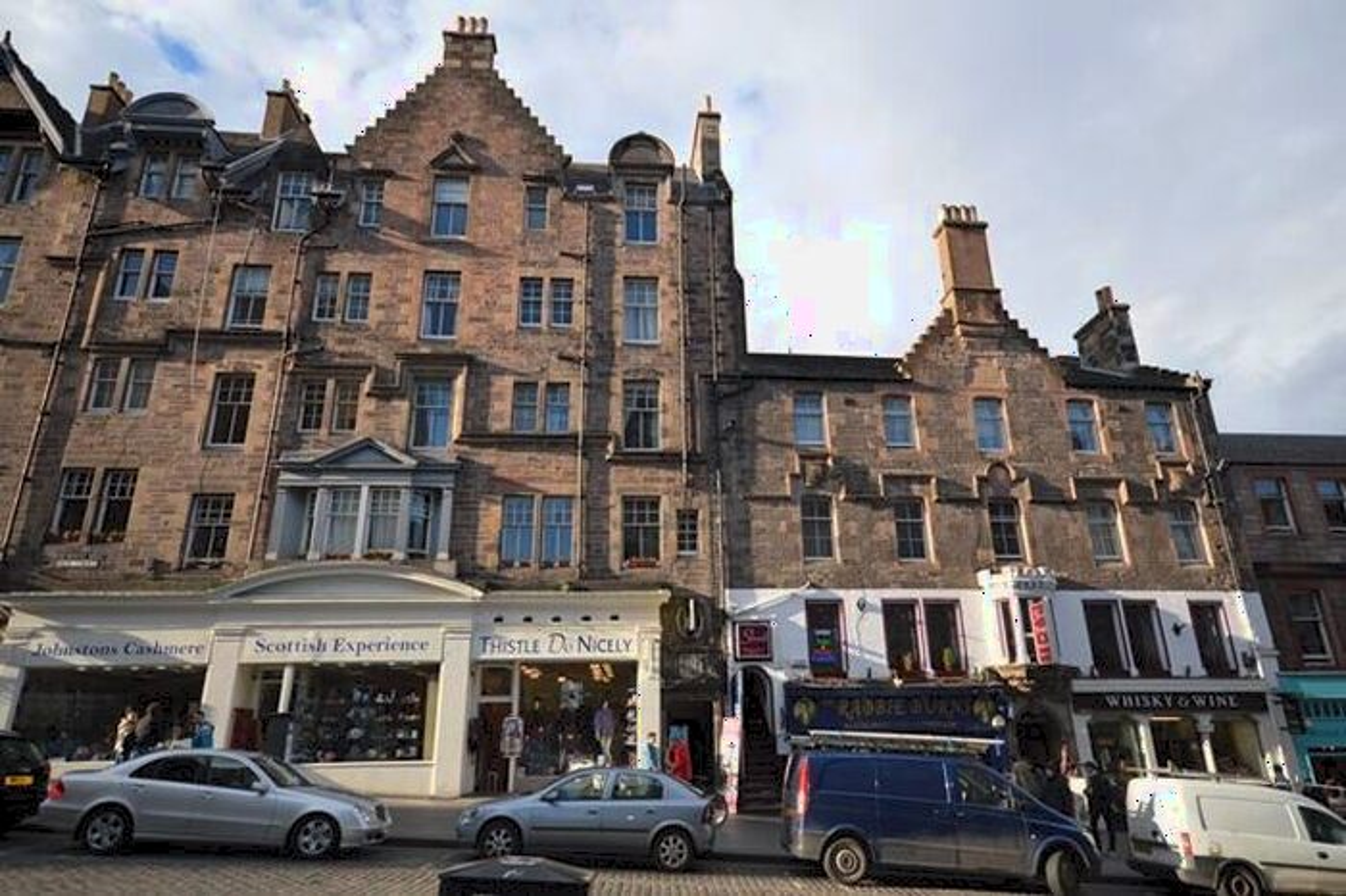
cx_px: 673
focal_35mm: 21
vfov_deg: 59.4
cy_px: 448
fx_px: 785
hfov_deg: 81.2
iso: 100
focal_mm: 14
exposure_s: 1/200
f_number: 5
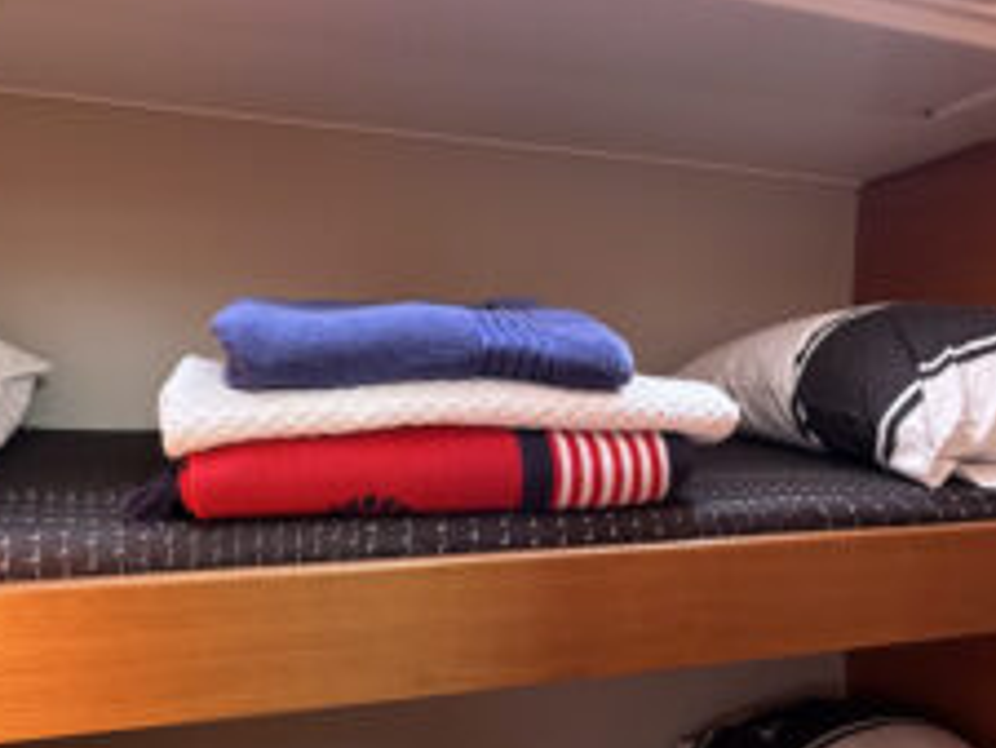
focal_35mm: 29
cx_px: 507
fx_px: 835
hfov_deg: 61.6
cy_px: 549
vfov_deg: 46.7
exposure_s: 1/60
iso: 320
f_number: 2.2
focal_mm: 2.22
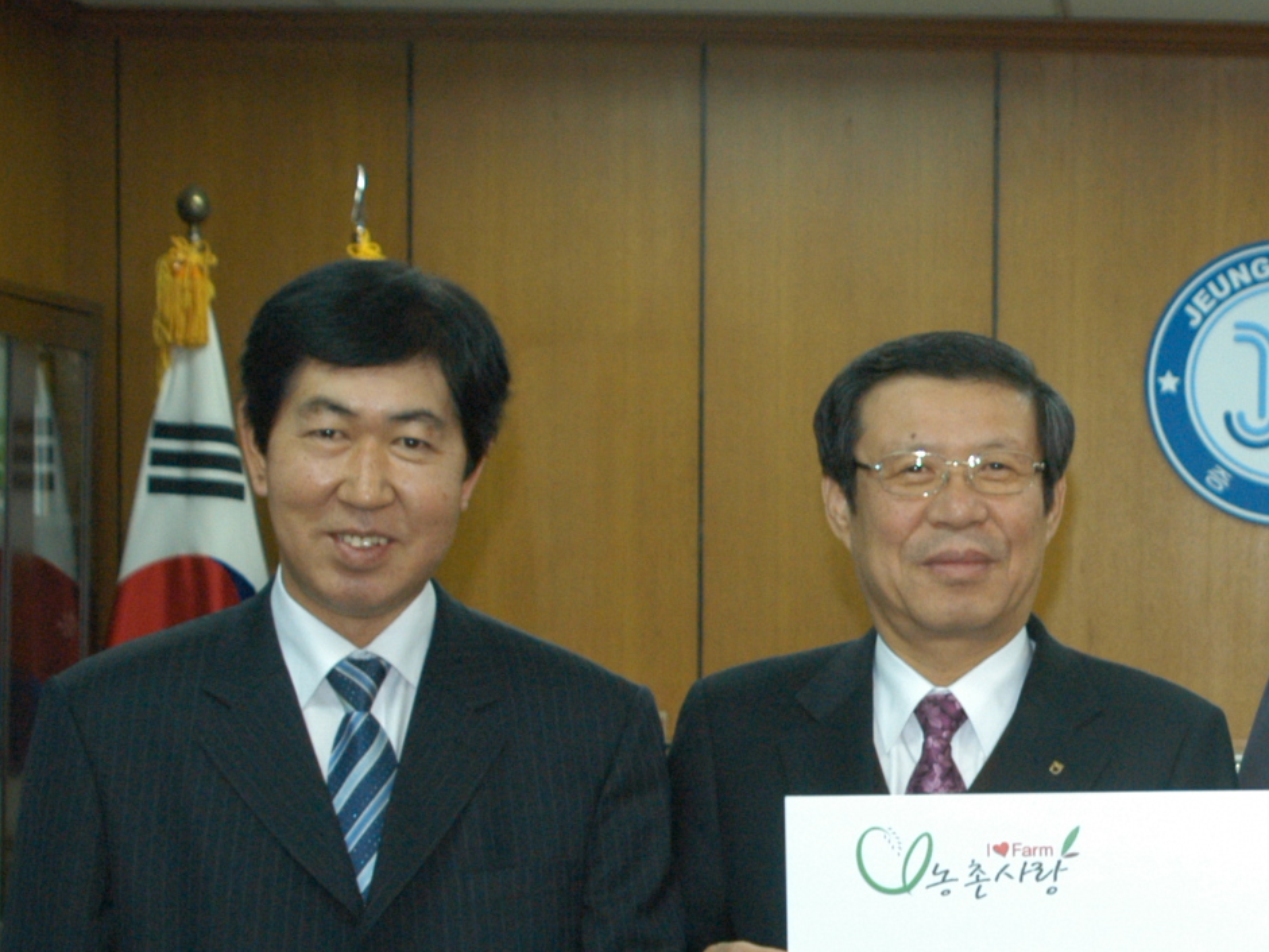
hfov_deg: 19.8
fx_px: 3520
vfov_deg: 15.3
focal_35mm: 96
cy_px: 736
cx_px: 1264
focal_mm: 28
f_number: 5
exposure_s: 1/60
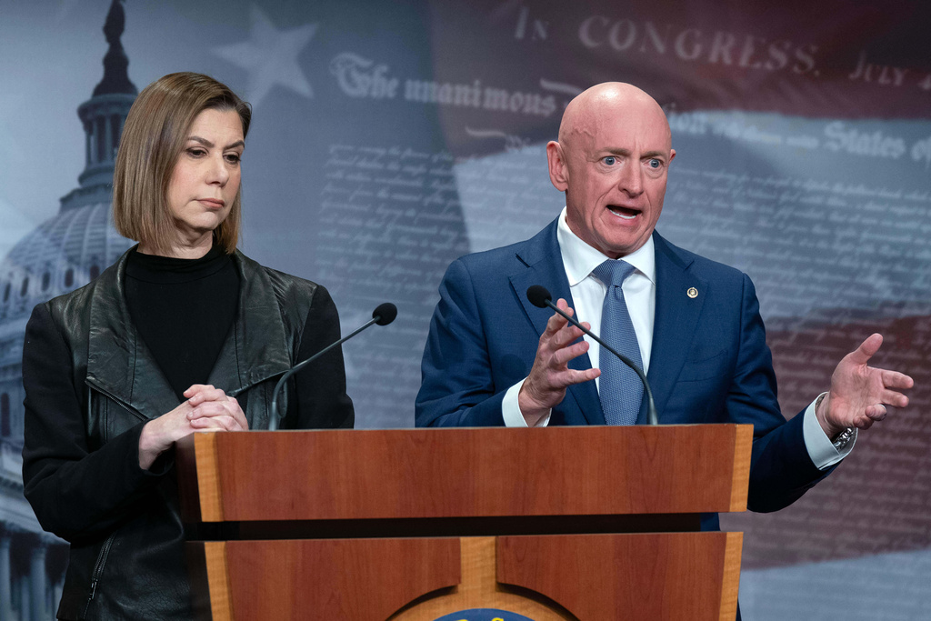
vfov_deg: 12.7
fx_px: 2793
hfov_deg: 18.9
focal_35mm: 108
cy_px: 310
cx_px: 466
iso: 2500
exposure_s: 1/400
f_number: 4
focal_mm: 108
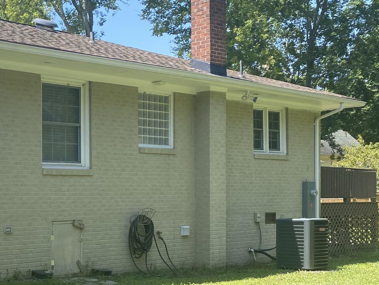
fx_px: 679
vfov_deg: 23.3
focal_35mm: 62
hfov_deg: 28.6
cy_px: 235
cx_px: -29
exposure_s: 1/1182
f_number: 1.8
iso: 32
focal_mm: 4.25
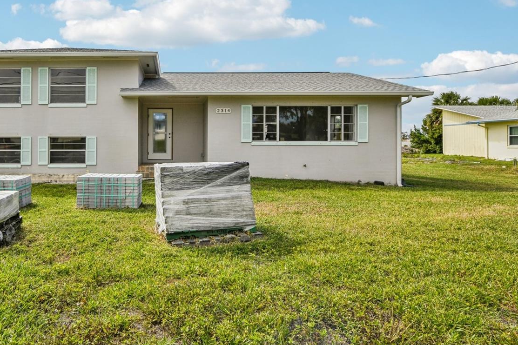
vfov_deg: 53.6
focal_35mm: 23
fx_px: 331
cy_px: 106
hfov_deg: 73.1
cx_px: 161
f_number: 8
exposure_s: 1/1250
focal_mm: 16
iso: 400
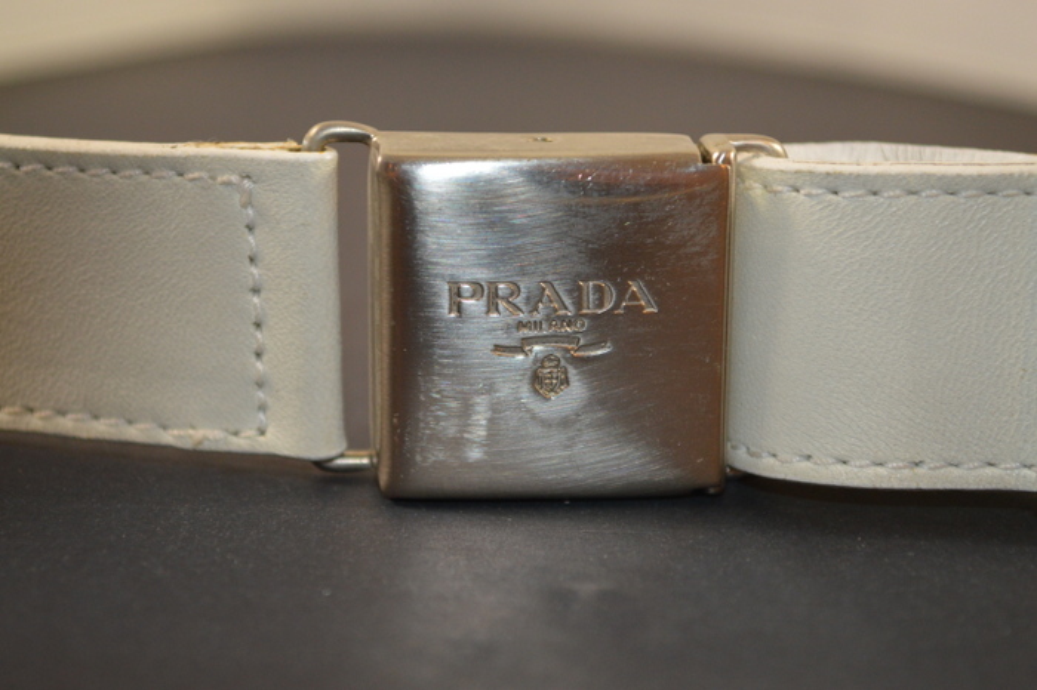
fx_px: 2375
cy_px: 345
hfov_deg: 24.6
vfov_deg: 16.5
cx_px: 518
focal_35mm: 82
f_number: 5.6
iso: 800
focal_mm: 55
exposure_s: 1/60
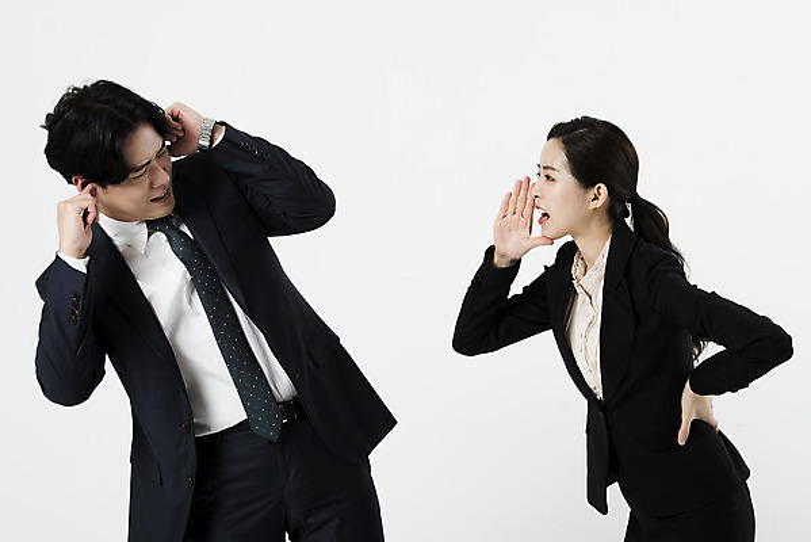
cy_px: 271
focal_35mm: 90
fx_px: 2028
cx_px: 406
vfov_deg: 15.2
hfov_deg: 22.6
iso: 64
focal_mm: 90
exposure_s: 1/125
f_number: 8
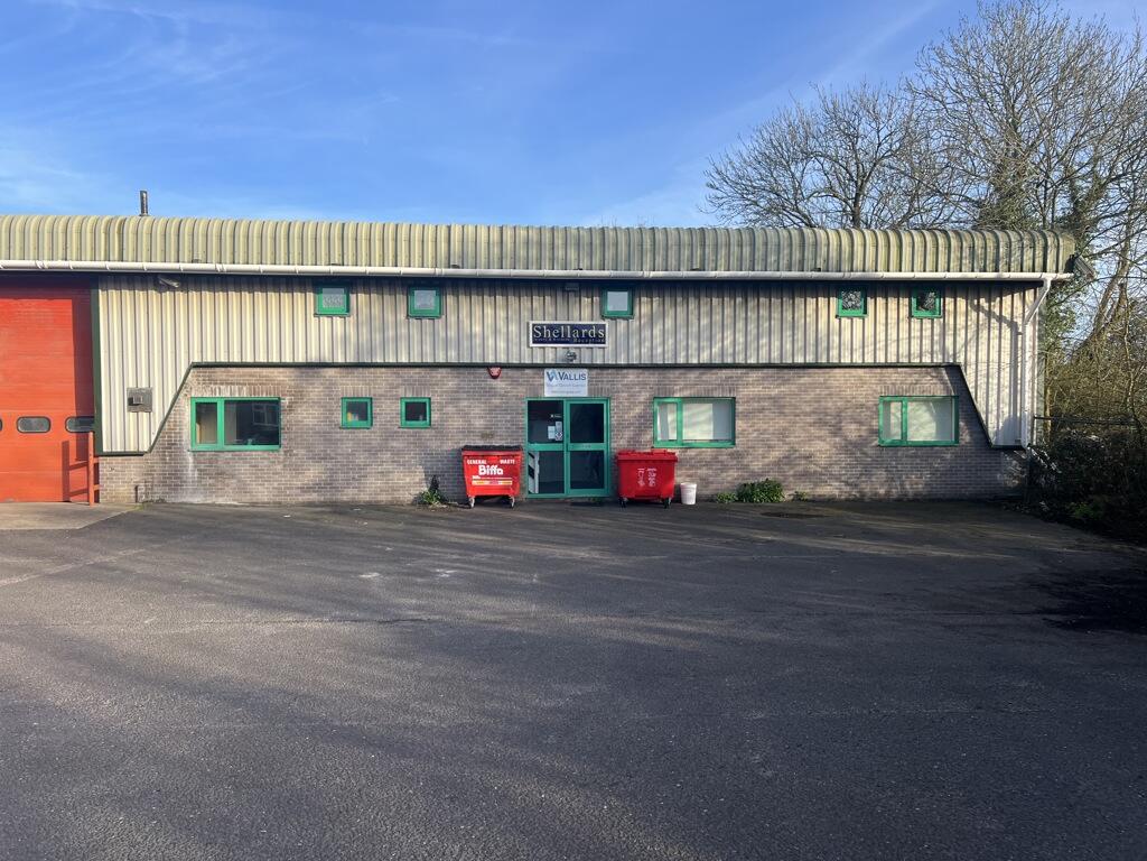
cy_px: 430
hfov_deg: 67.3
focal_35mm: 26
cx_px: 574
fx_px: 862
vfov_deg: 53.1
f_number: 1.5
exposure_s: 1/1412
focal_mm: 5.7
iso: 50
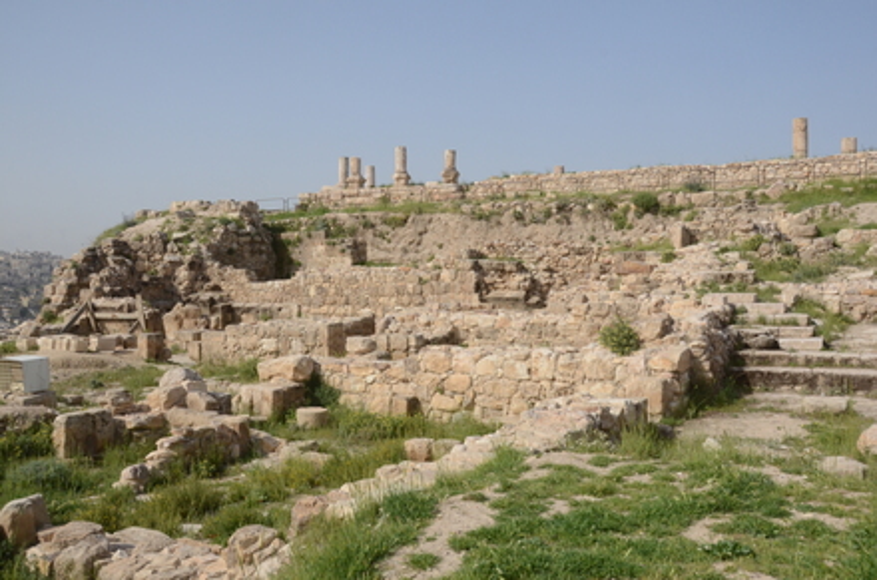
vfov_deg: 39.8
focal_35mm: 33
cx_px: 438
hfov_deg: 57.3
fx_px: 802
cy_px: 290
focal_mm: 22
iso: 400
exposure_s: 1/800
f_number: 14
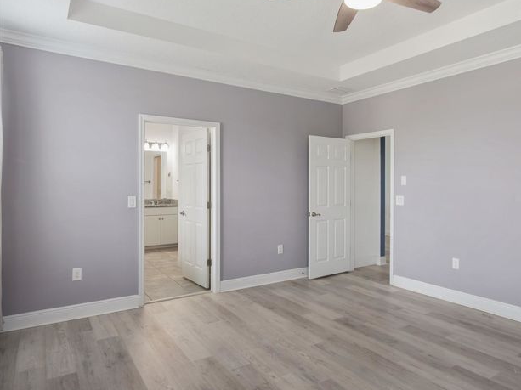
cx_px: 298
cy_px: 186
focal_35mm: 23
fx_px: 346
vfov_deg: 58.8
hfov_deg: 73.5
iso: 2500
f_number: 5.6
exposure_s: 1/60
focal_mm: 10
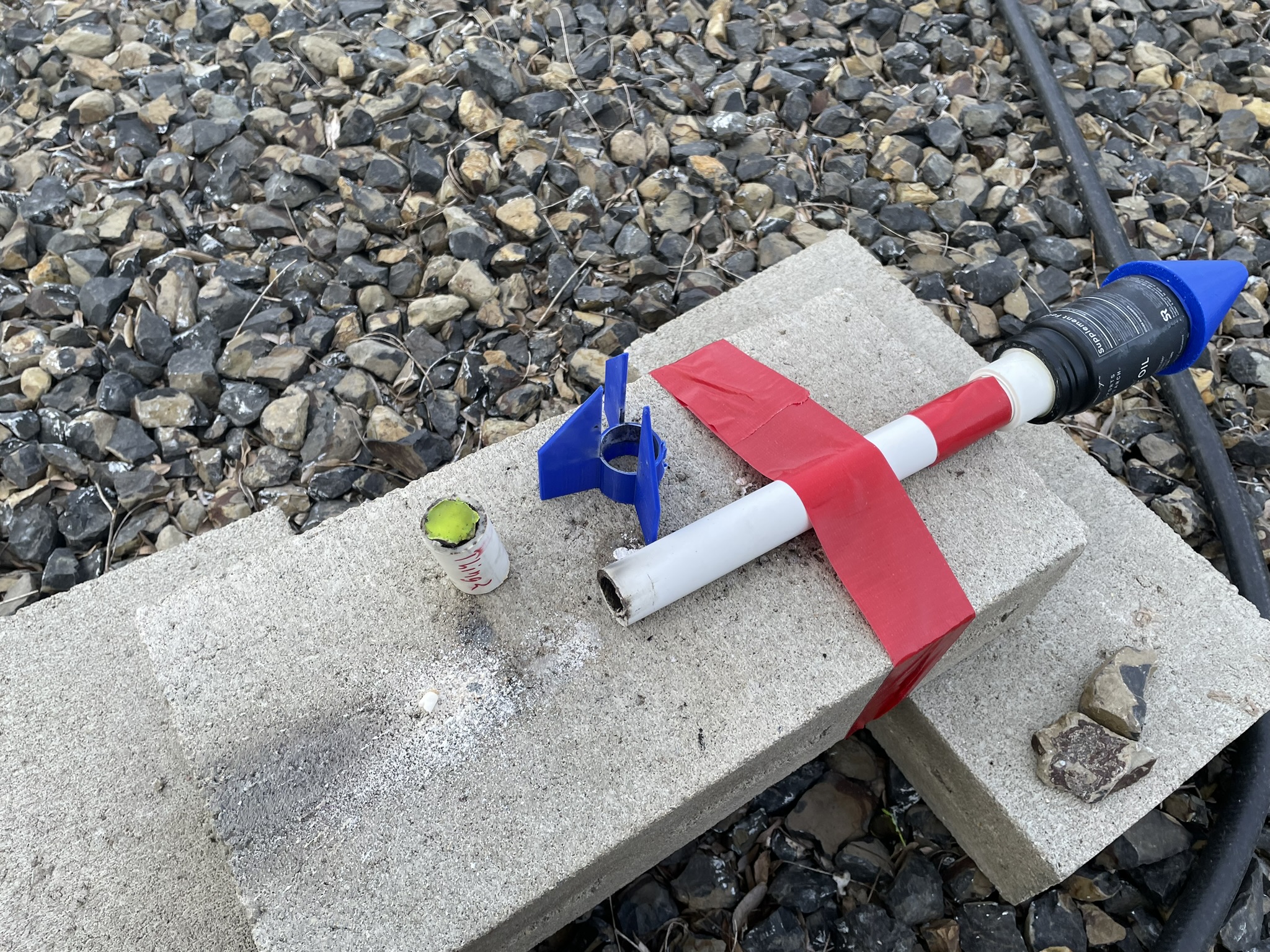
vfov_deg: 53.1
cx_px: 635
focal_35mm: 26
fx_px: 954
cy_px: 476
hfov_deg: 67.3
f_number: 1.6
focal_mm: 4.2
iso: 32
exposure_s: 1/662
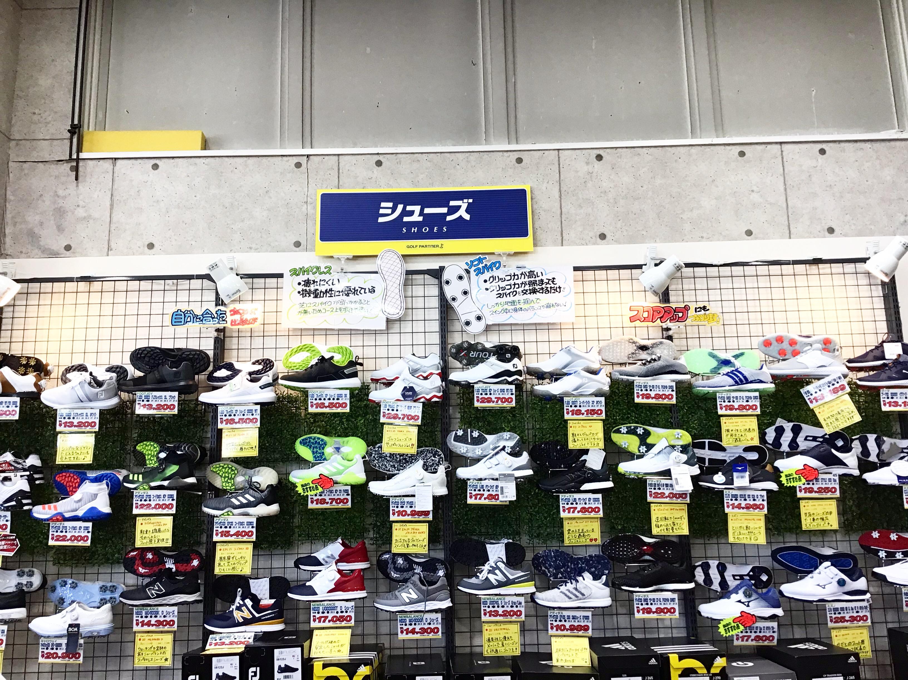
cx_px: 454
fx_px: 813
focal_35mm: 31
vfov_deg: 45.4
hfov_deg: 58.4
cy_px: 340
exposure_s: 1/40
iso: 25
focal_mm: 3.3
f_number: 2.4
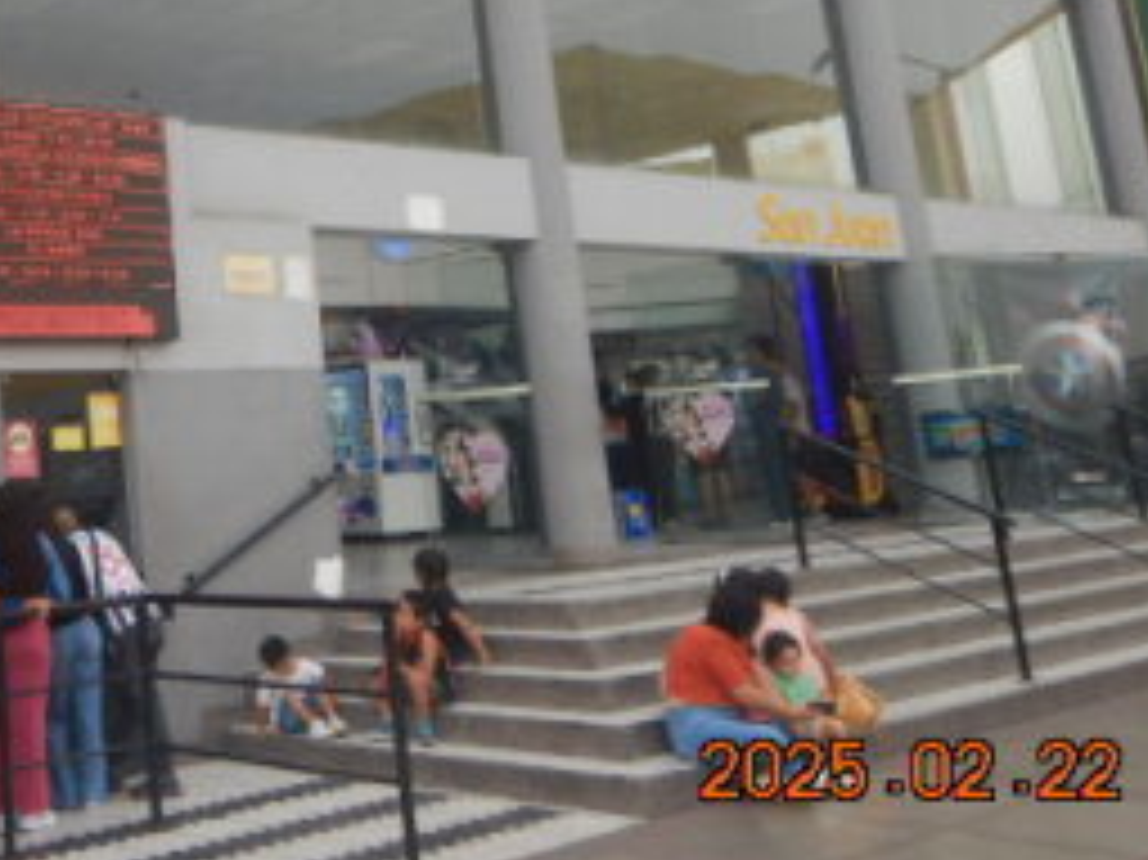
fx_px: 1558
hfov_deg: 37.5
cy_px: 101
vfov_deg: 29.7
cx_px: 95
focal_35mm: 47
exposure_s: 1/250
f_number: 2.8
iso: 125
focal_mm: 4.3
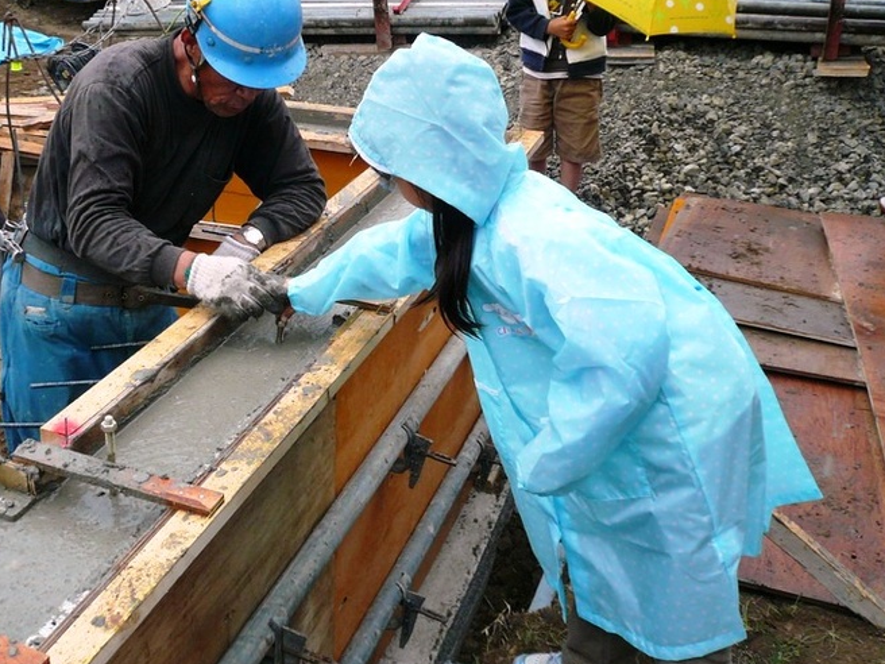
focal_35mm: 41
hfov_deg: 45.0
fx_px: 1048
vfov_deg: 34.9
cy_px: 239
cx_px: 290
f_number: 2.8
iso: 100
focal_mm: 4.6
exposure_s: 1/100
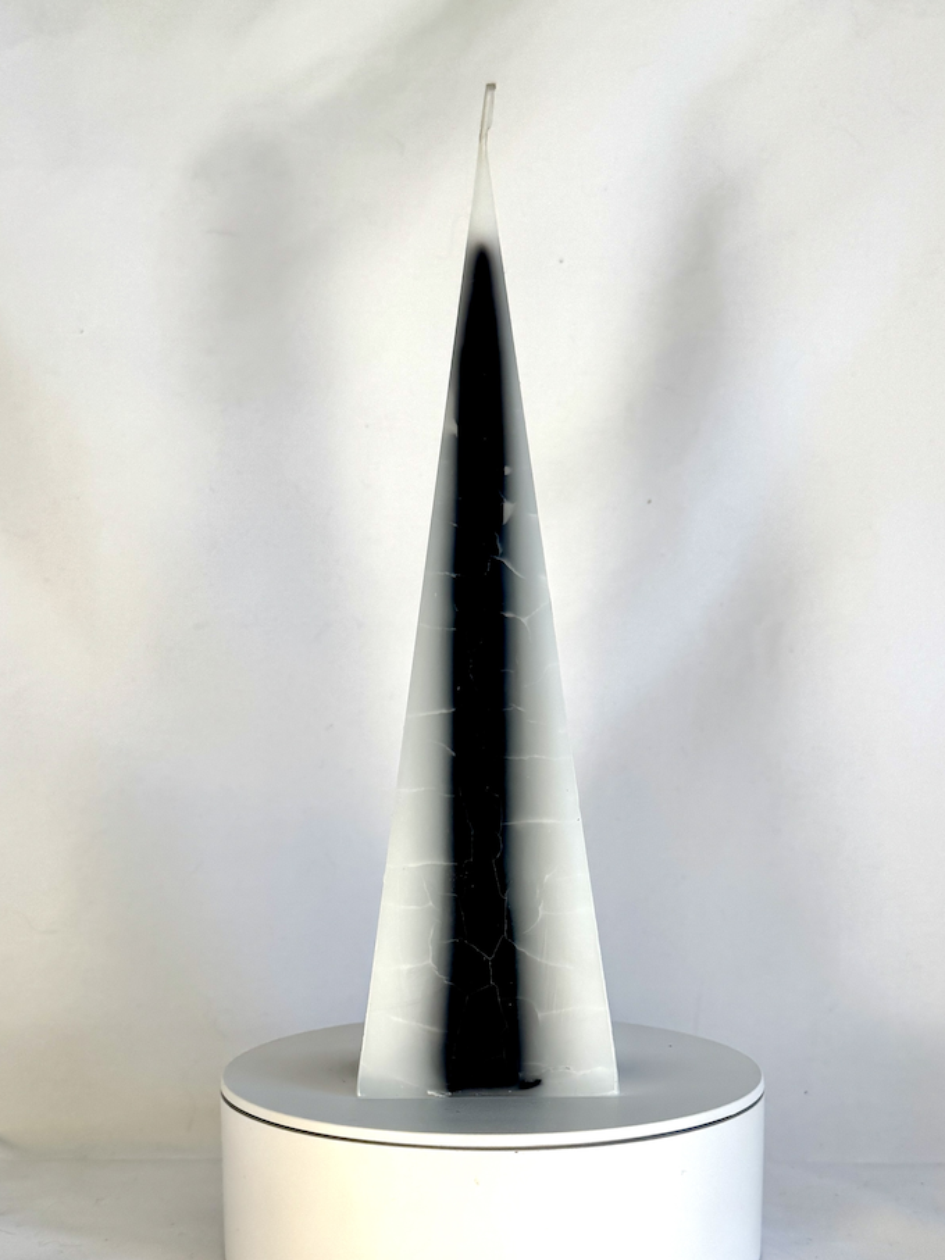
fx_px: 1092
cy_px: 695
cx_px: 478
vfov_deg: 59.8
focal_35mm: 30
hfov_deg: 46.8
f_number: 1.78
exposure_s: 1/499
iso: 125
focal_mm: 6.76
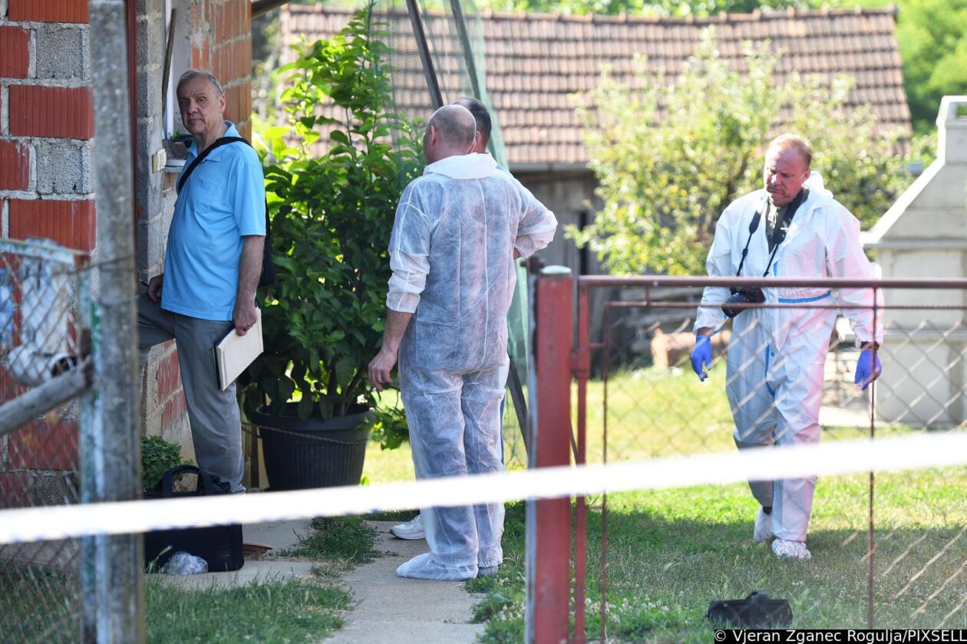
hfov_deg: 15.2
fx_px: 3626
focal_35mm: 135
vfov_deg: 10.2
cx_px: 484
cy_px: 322
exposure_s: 1/800
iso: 250
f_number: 5
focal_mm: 135
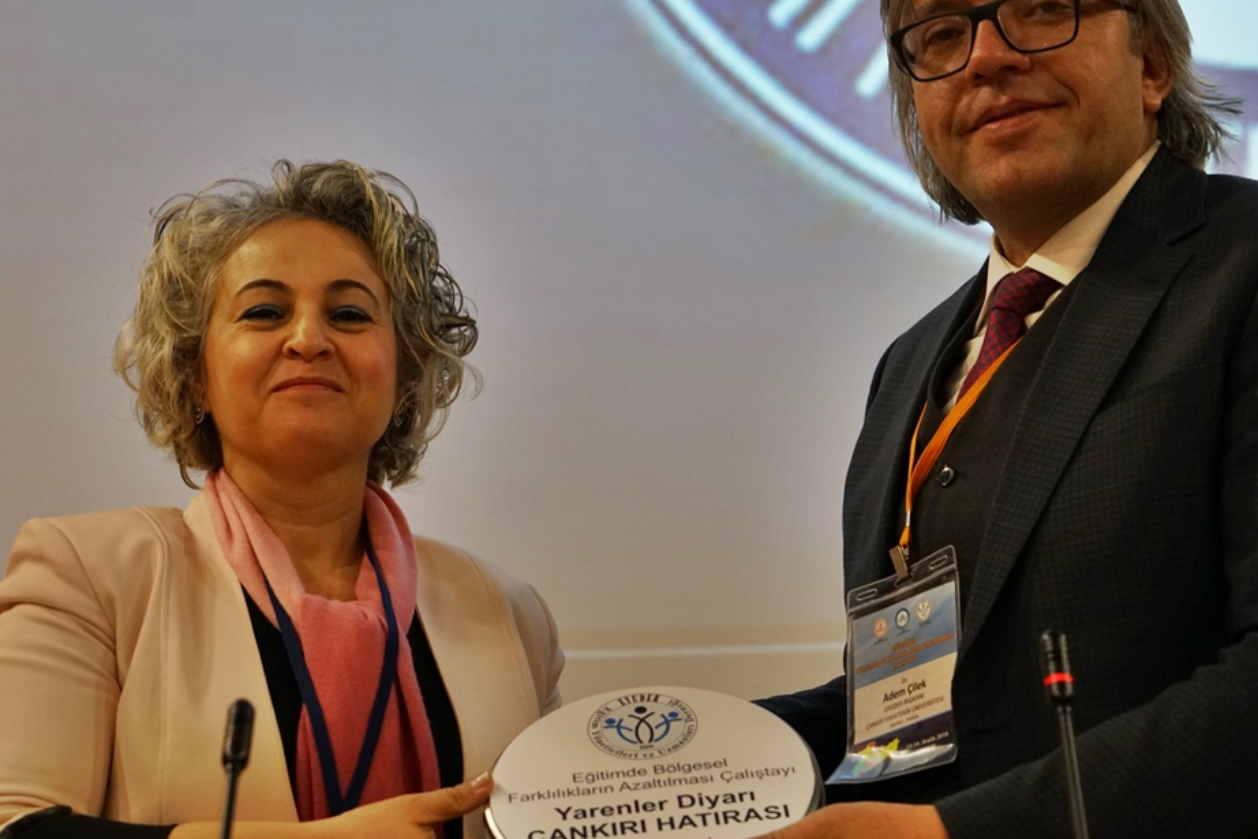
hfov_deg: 25.6
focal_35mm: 79
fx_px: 2761
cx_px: 540
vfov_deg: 17.3
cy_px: 360
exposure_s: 1/160
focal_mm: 52
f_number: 4
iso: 2500
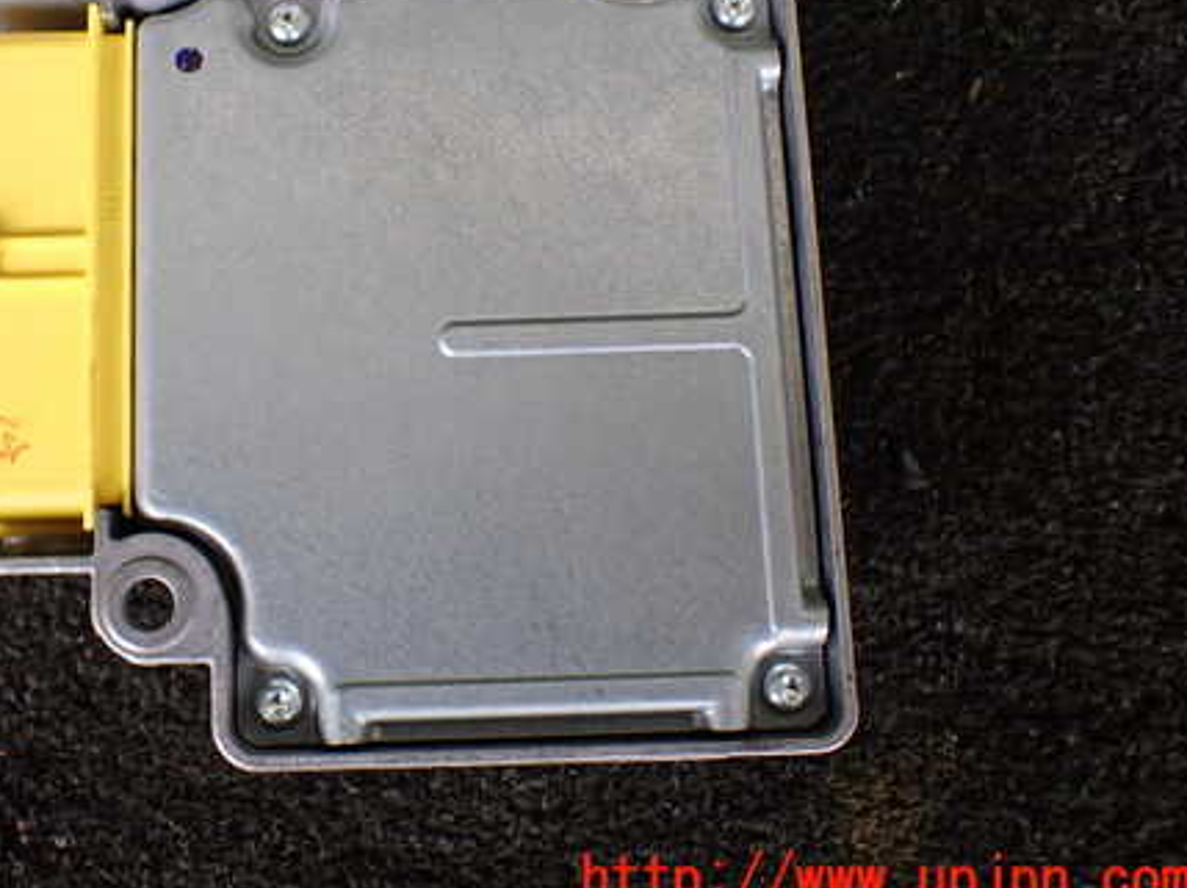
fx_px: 1439
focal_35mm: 42
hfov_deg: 44.1
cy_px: 293
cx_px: 376
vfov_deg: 34.0
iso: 400
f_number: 2.3
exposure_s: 1/125
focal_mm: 5.4
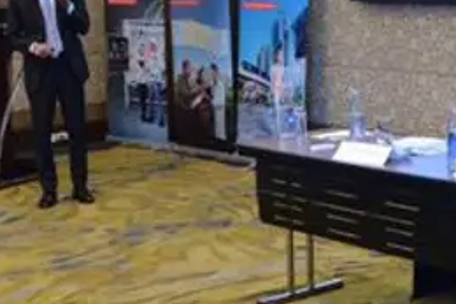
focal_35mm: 84
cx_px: 505
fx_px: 1063
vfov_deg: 15.7
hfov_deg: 22.8
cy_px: -40
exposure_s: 1/80
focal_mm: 28
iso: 5000
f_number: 4
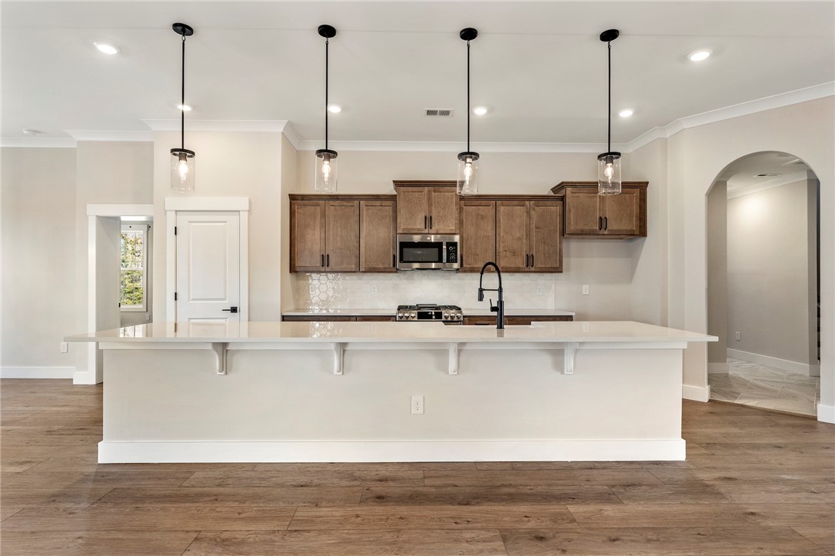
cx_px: 418
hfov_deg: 89.7
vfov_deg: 67.0
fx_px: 420
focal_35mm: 18
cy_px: 278
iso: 400
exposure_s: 1/5
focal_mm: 18.1
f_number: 6.3
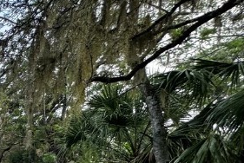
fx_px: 360
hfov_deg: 21.9
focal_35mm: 53
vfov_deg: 21.9
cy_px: 233
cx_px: -200
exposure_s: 1/120
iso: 40
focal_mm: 2.22
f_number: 2.2
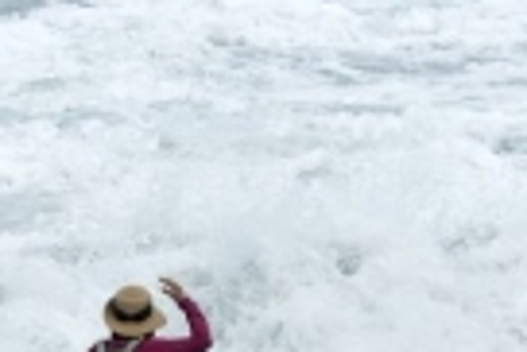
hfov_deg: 1.9
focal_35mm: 1101
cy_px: -25
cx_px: 686
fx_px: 16134
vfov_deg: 1.3
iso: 100
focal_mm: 125
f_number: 8
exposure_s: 1/800
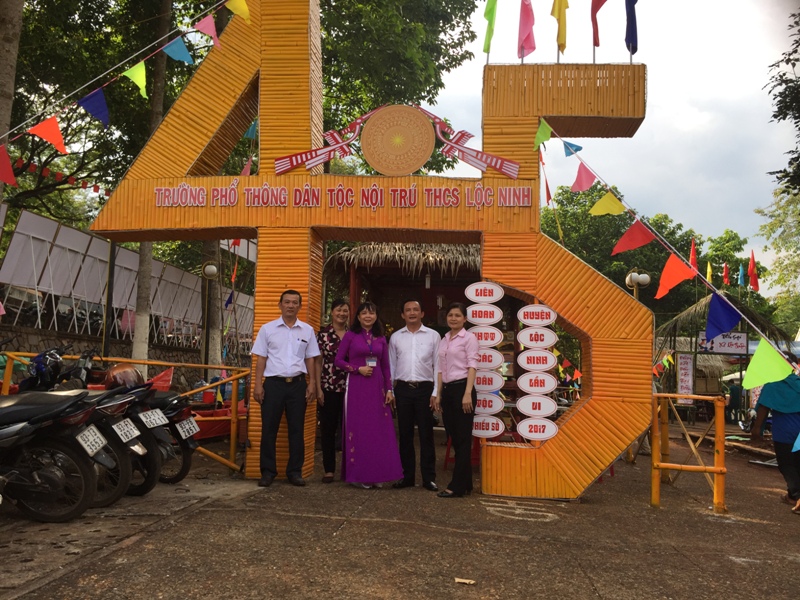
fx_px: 670
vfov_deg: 48.2
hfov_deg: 61.7
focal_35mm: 29
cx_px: 400
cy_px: 300
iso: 32
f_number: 2.2
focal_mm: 4.15
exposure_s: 1/608
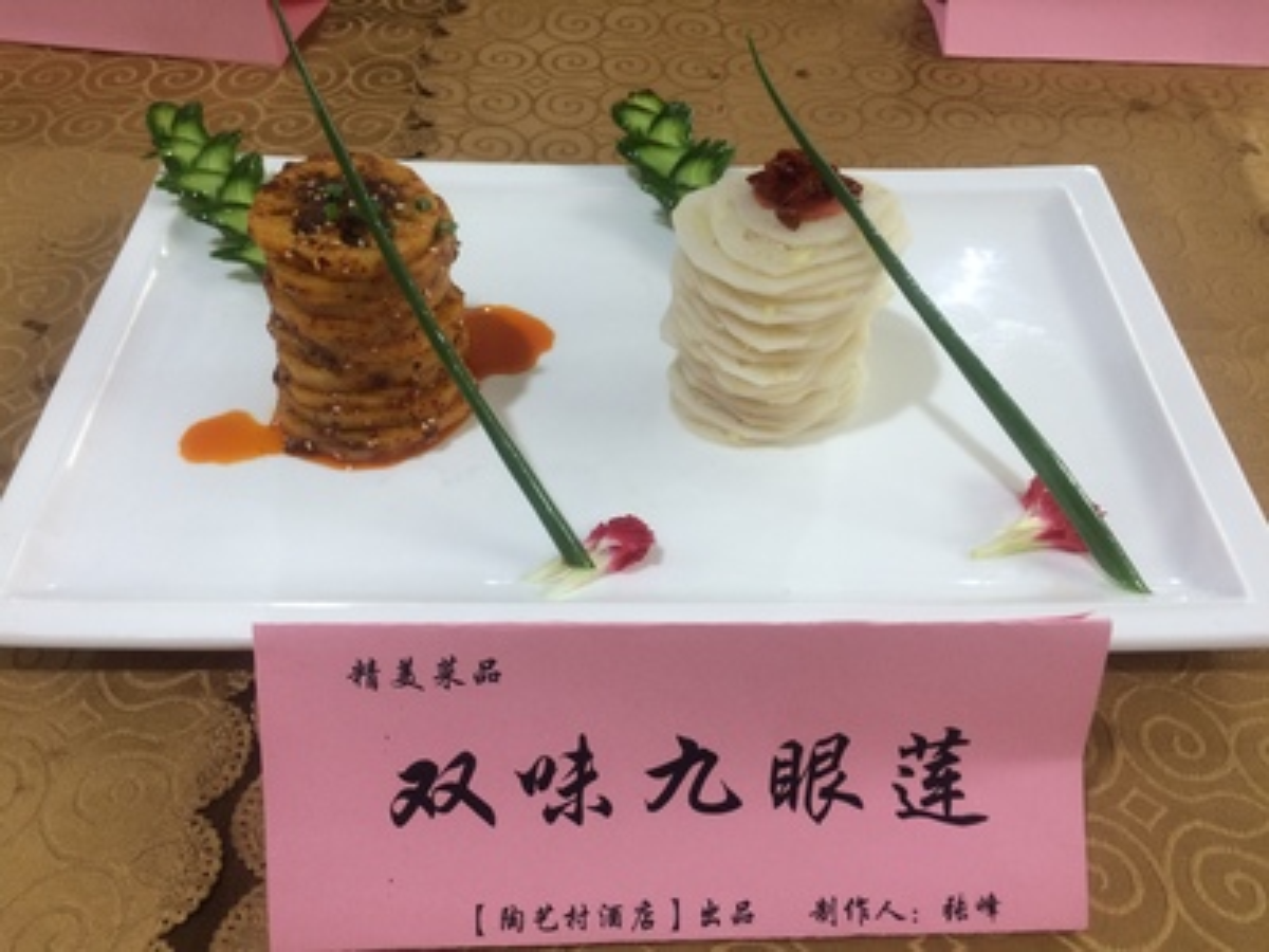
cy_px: 476
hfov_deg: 61.7
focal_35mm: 29
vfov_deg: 48.2
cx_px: 634
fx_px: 1063
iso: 125
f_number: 2.2
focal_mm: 4.15
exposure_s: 1/33
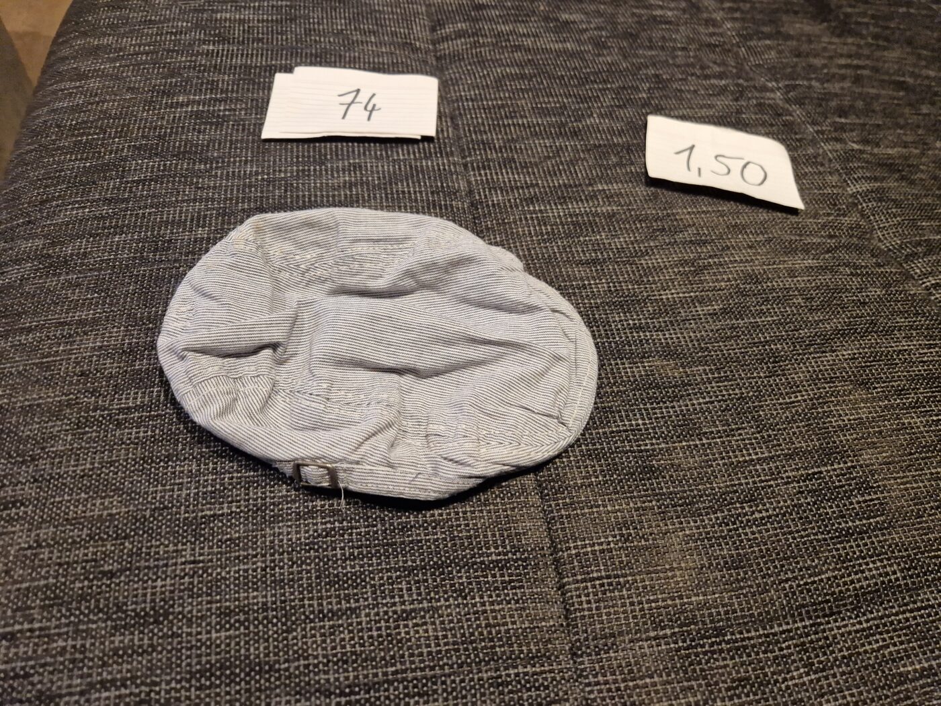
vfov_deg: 58.9
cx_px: 470
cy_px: 353
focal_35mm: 23
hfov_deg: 73.9
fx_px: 625
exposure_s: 1/100
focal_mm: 5.4
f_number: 1.8
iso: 50
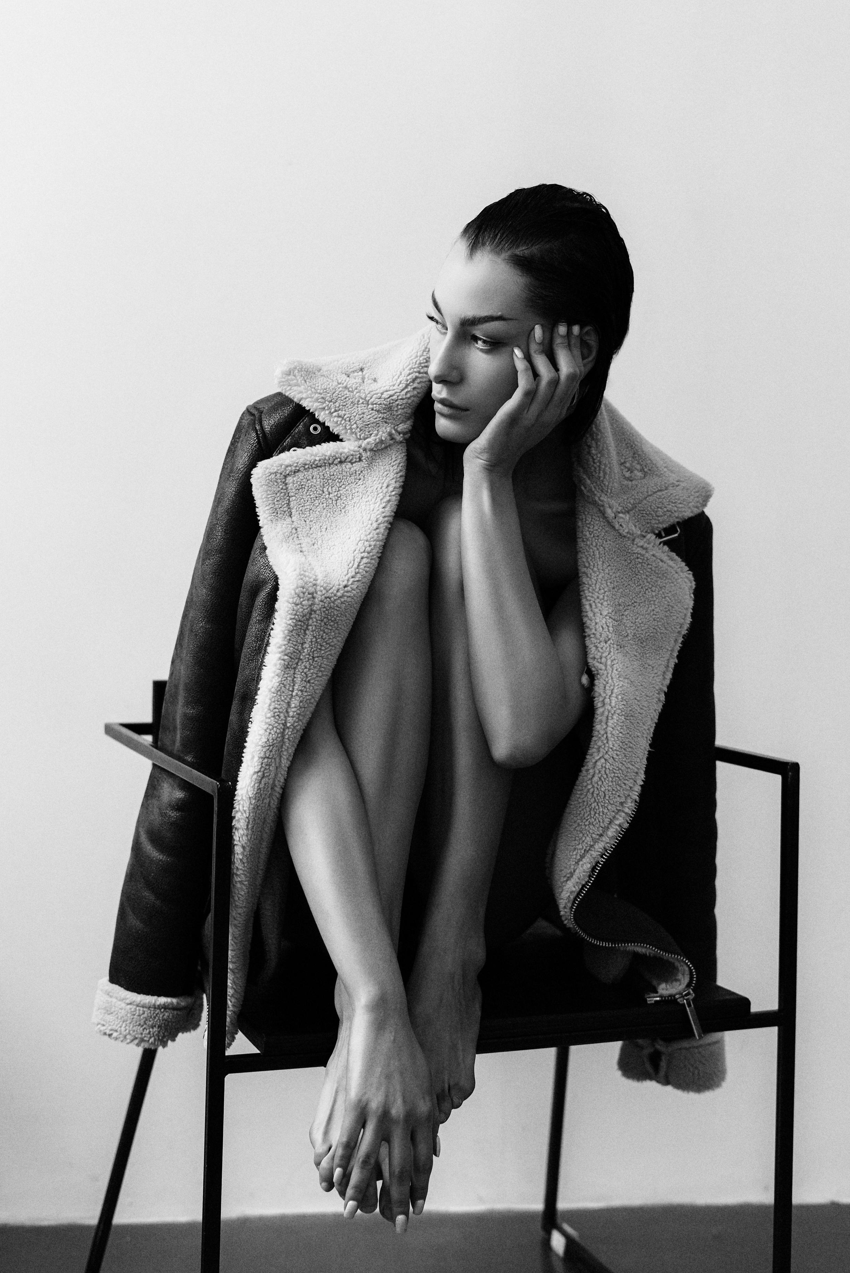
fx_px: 1840
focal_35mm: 52
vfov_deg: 38.2
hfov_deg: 26.0
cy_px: 641
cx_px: 432
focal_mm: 50
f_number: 2.8
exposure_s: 1/200
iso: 250
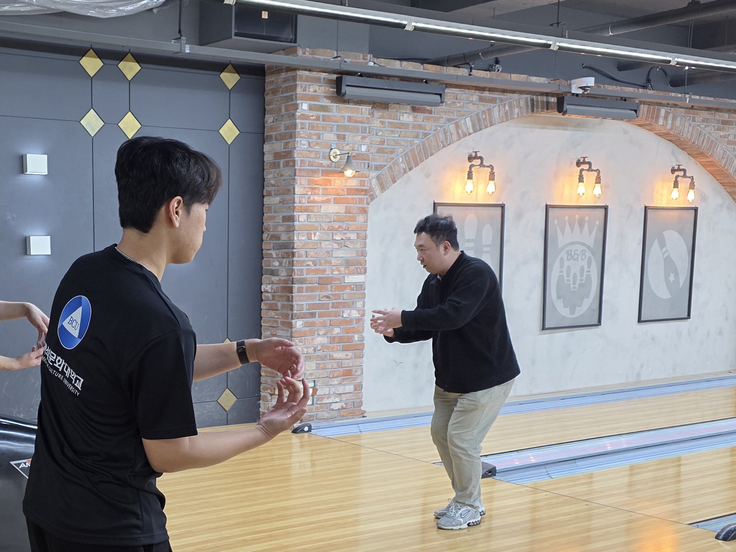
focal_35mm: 48
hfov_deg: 38.5
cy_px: 374
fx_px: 1021
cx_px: 176
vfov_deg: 30.0
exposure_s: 1/120
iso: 320
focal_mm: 6.3
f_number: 1.7
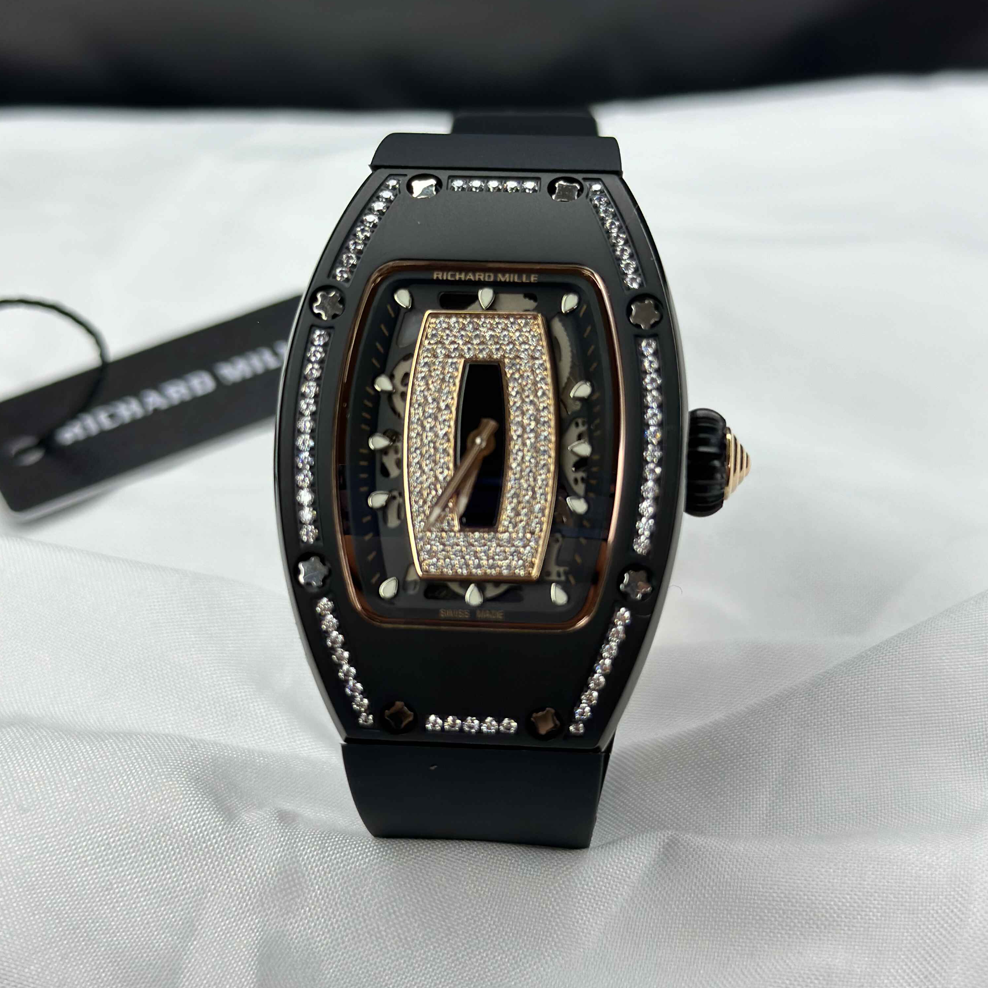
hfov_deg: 30.0
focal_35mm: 57
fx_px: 1841
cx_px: 496
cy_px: 476
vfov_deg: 30.0
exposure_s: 1/612
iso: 80
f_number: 1.78
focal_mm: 6.86
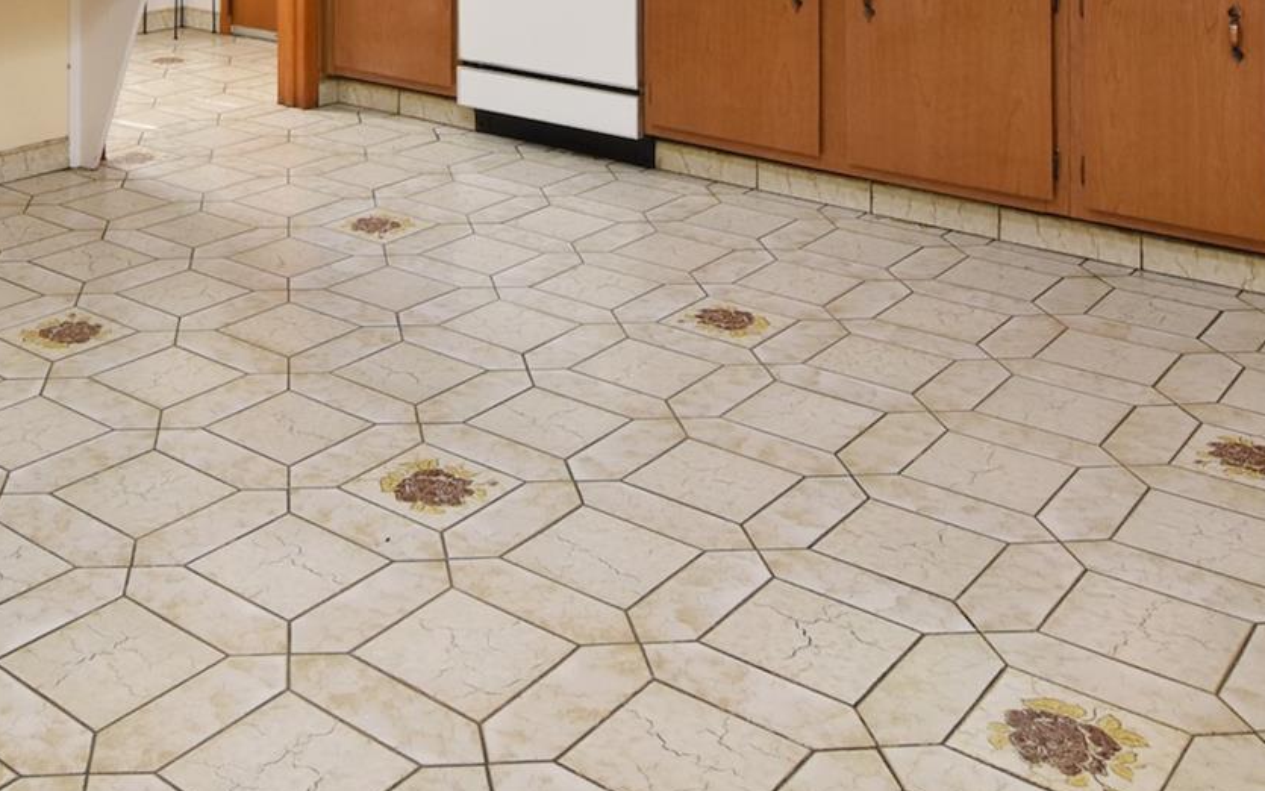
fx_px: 1422
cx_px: 380
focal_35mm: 41
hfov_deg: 46.9
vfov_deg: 26.5
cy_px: -228
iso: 640
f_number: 8
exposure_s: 1/25
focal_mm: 11
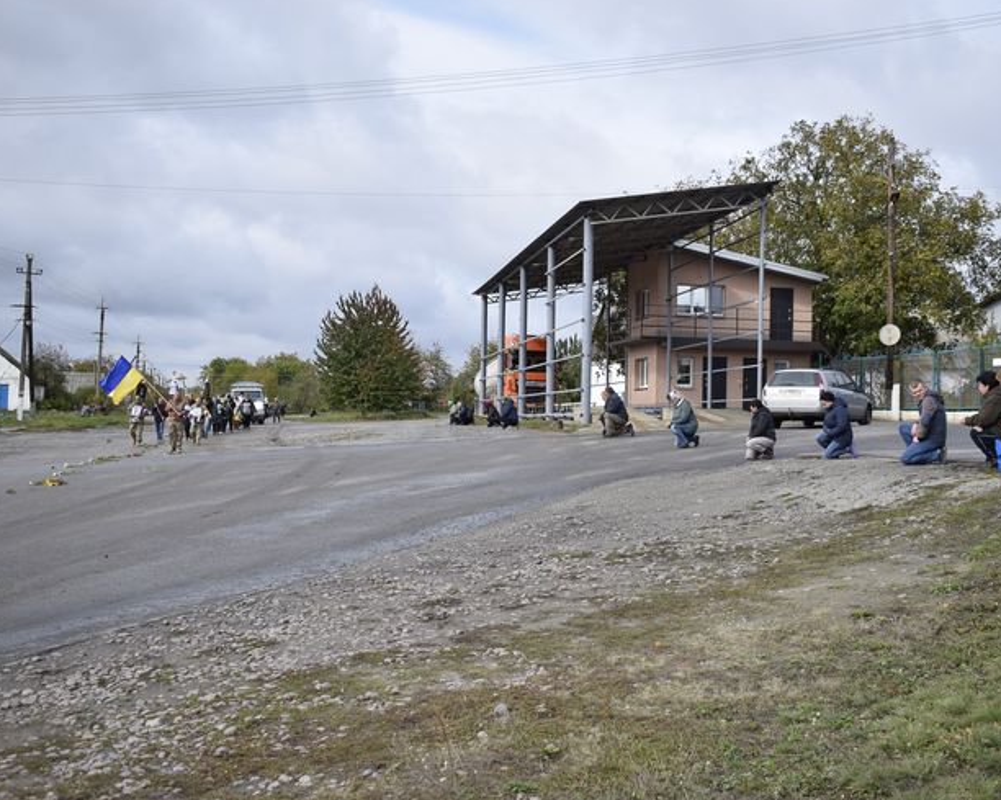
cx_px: 551
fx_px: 1125
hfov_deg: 47.9
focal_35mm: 38
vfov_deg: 39.1
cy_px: 398
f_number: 5
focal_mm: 22
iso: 100
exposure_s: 1/500
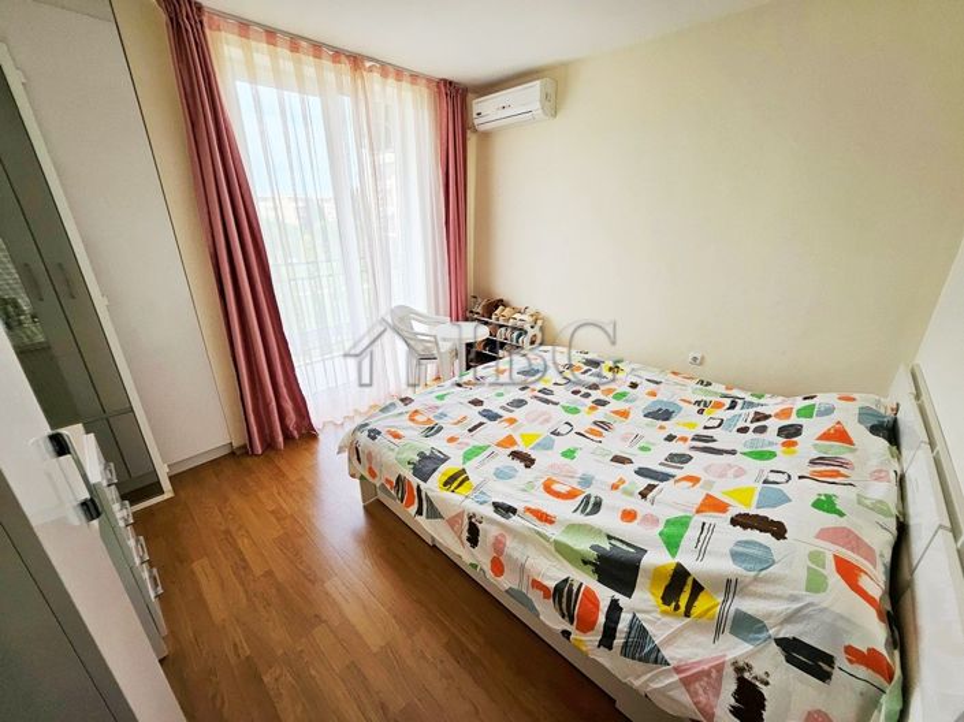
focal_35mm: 13
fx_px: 362
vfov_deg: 89.9
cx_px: 482
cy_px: 361
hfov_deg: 106.2
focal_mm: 1.7
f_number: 2.2
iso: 50
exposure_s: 1/100
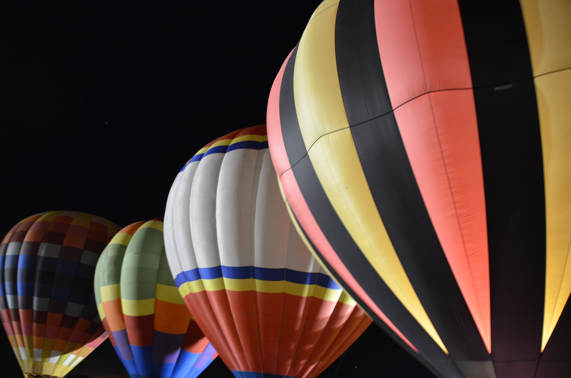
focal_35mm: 27
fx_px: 427
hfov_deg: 67.5
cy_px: 189
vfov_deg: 47.7
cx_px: 286
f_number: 3.5
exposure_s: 1/1.6
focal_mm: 18
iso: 1600
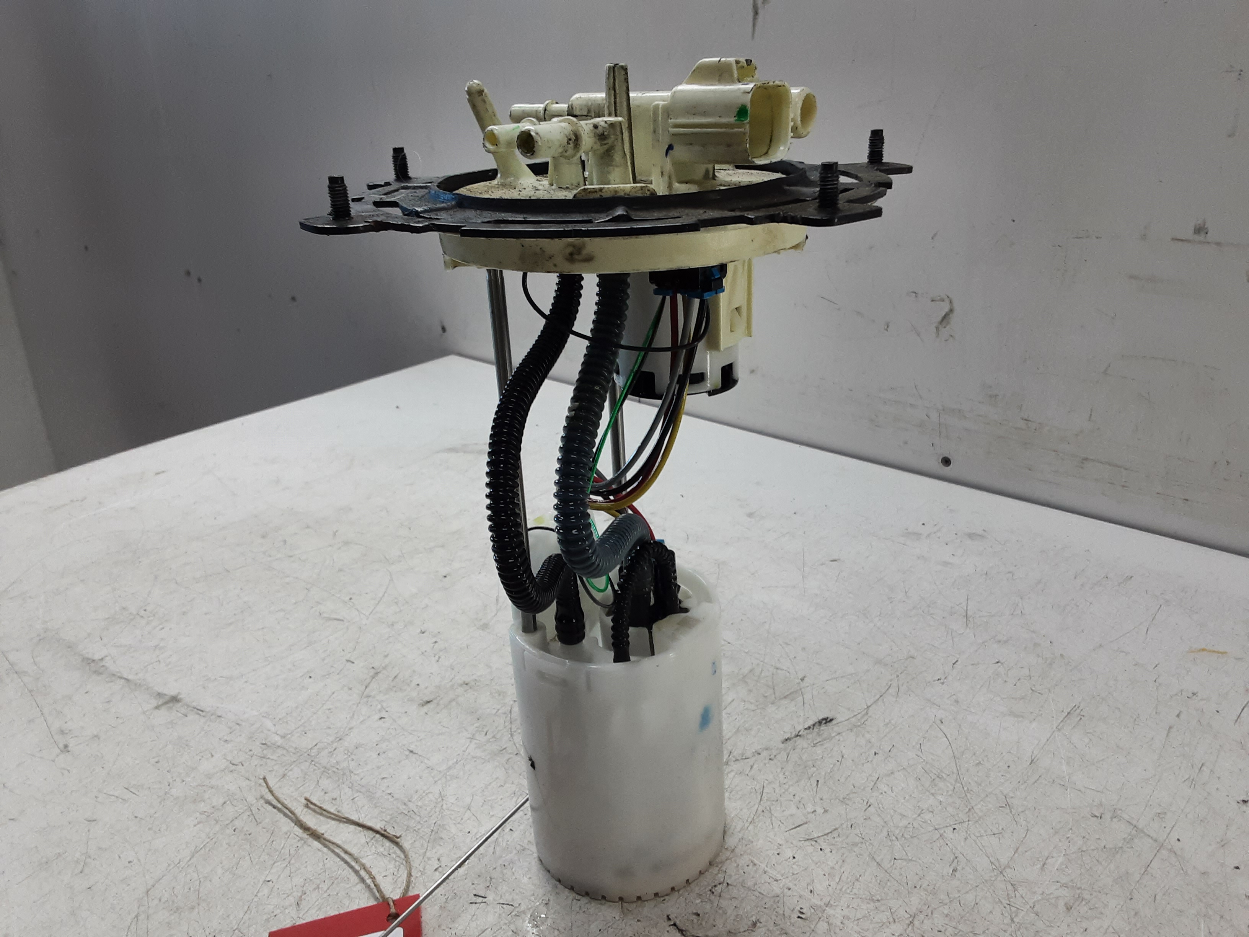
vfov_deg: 51.4
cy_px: 468
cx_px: 624
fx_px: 974
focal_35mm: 27
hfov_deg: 65.3
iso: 64
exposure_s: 1/50
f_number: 1.9
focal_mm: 2.91
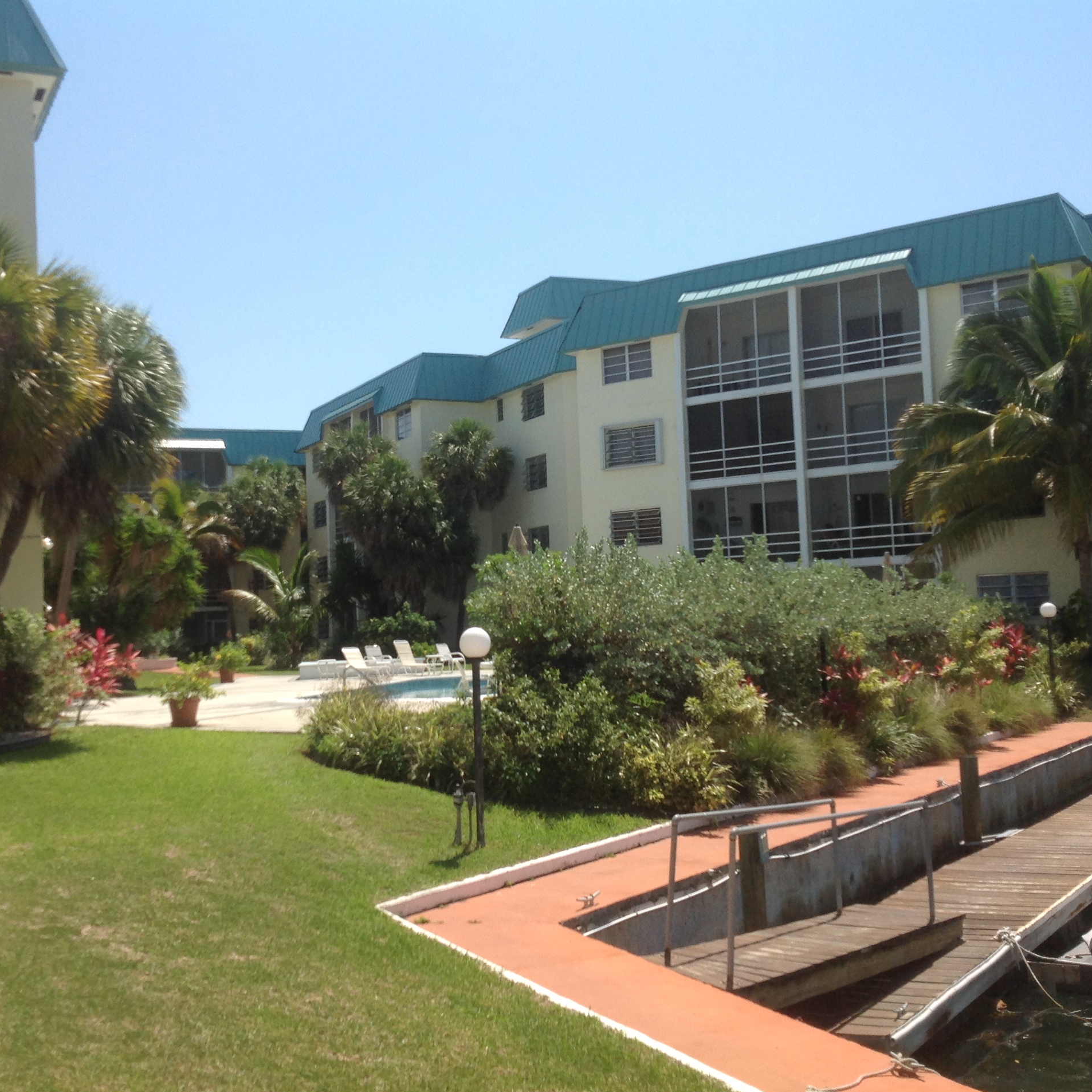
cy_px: 541
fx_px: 1499
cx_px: 457
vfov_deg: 40.0
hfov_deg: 39.9
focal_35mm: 42
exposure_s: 1/2326
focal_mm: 4.28
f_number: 2.4
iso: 50
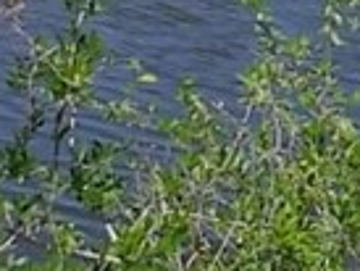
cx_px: 420
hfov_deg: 9.0
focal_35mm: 217
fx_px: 2259
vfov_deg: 6.5
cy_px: -376
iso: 80
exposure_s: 1/800
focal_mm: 4.1
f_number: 3.3
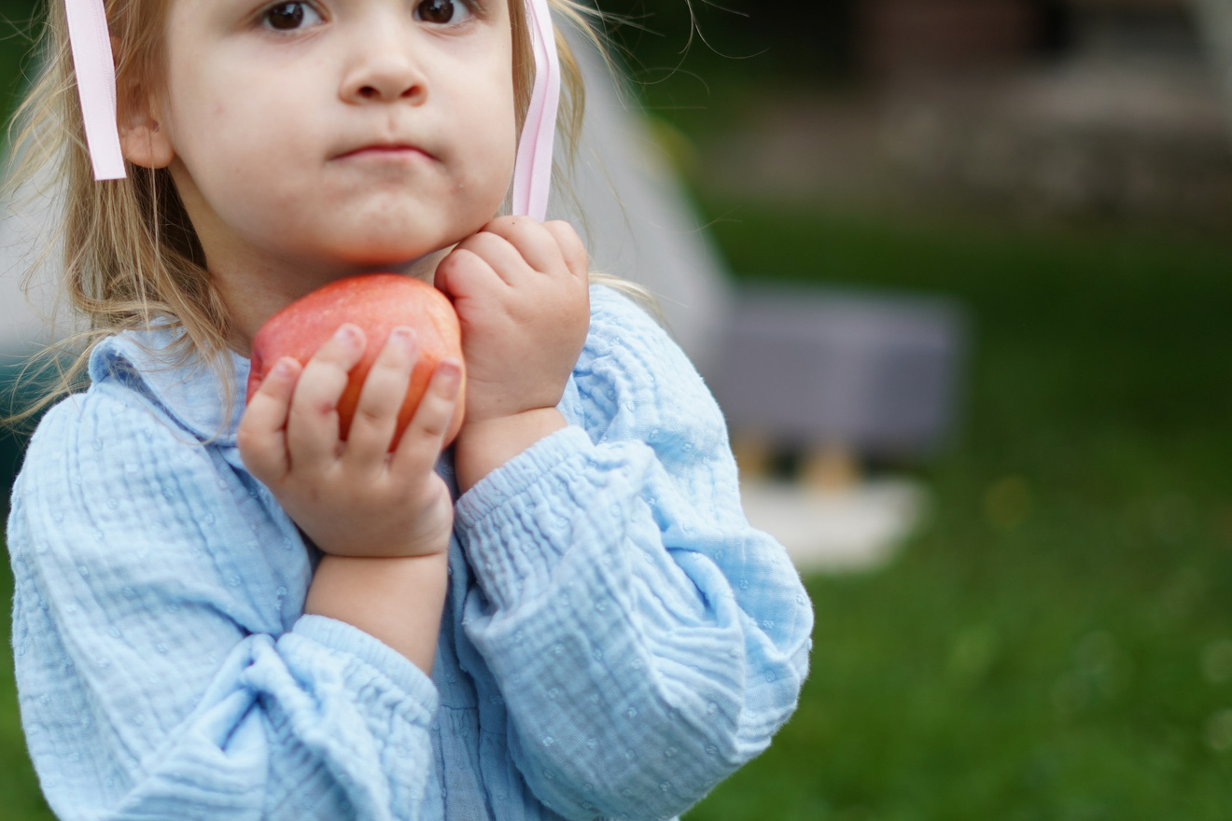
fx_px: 3319
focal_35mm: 97
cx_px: 365
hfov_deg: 20.9
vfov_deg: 14.1
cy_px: 244
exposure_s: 1/500
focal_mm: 50
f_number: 1.8
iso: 100
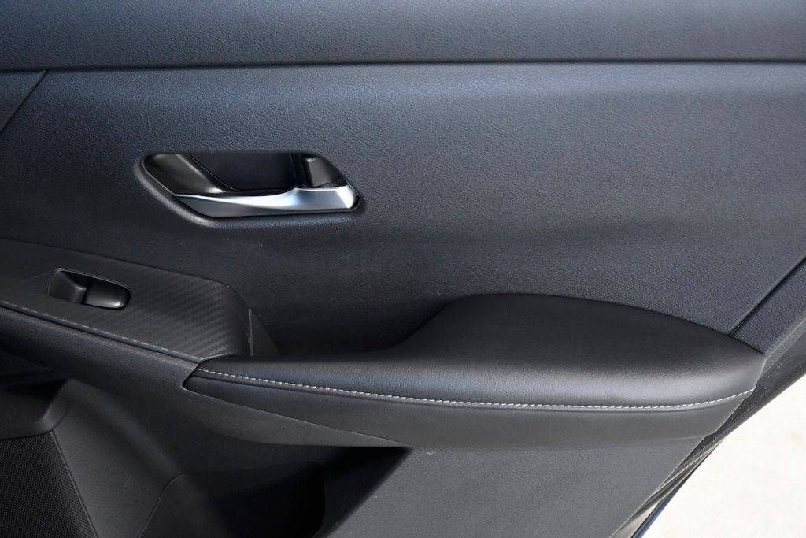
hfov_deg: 27.0
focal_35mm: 75
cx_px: 403
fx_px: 1679
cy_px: 269
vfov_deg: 18.2
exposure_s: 1/160
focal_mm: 50
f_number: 6.3
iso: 2500
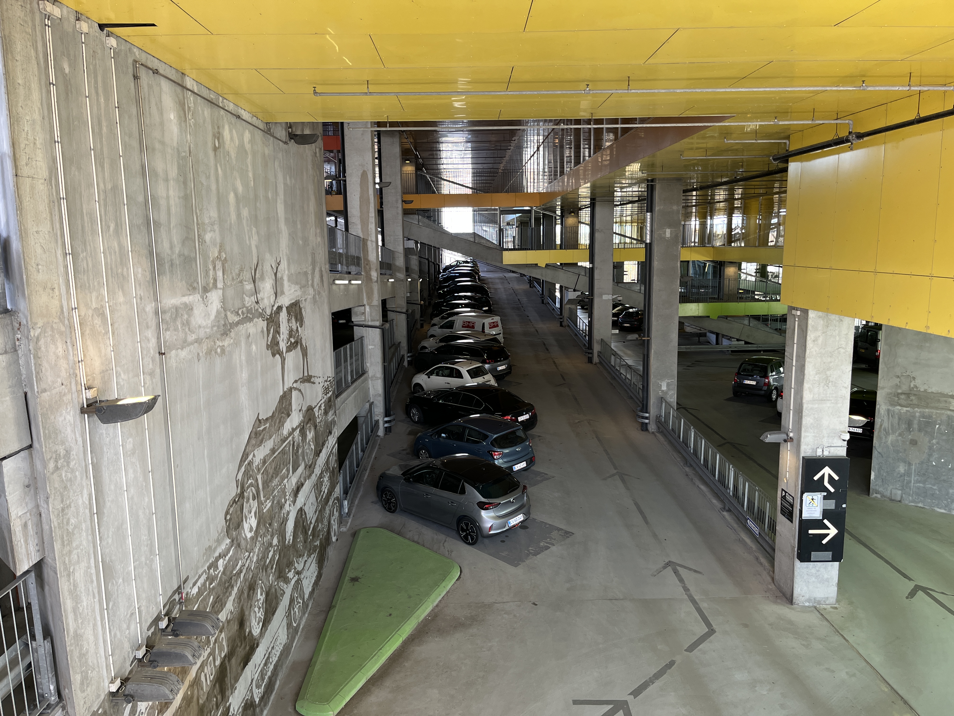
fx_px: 717
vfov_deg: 53.1
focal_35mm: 26
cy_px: 358
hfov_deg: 67.3
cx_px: 477
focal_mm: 5.1
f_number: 1.6
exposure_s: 1/121
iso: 80
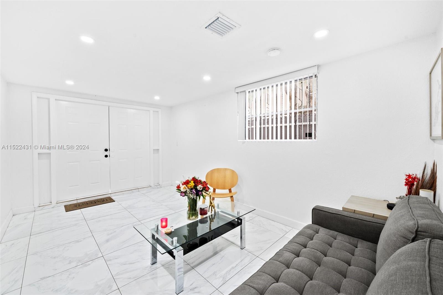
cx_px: 222
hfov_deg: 104.3
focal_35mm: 14
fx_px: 172
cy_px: 148
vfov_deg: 81.1
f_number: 8
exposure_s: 1/6
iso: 200
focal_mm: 14
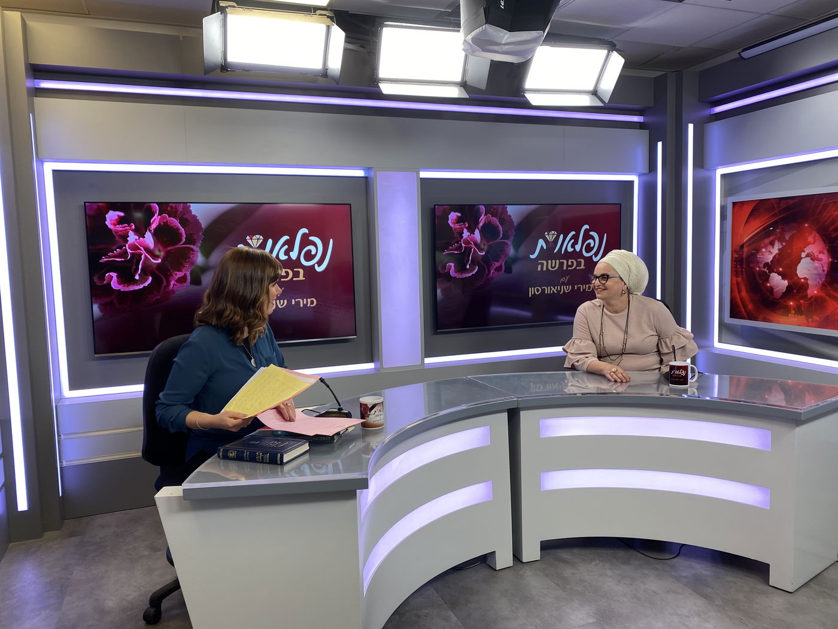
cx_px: 419
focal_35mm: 26
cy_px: 314
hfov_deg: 67.3
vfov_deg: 53.1
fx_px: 629
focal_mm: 4.25
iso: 50
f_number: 1.8
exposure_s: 1/100
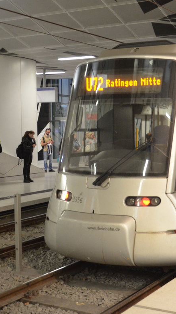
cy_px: 156
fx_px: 440
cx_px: 182
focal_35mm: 53
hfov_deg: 21.7
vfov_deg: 39.2
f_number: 3.8
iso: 1600
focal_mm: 22
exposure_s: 1/40
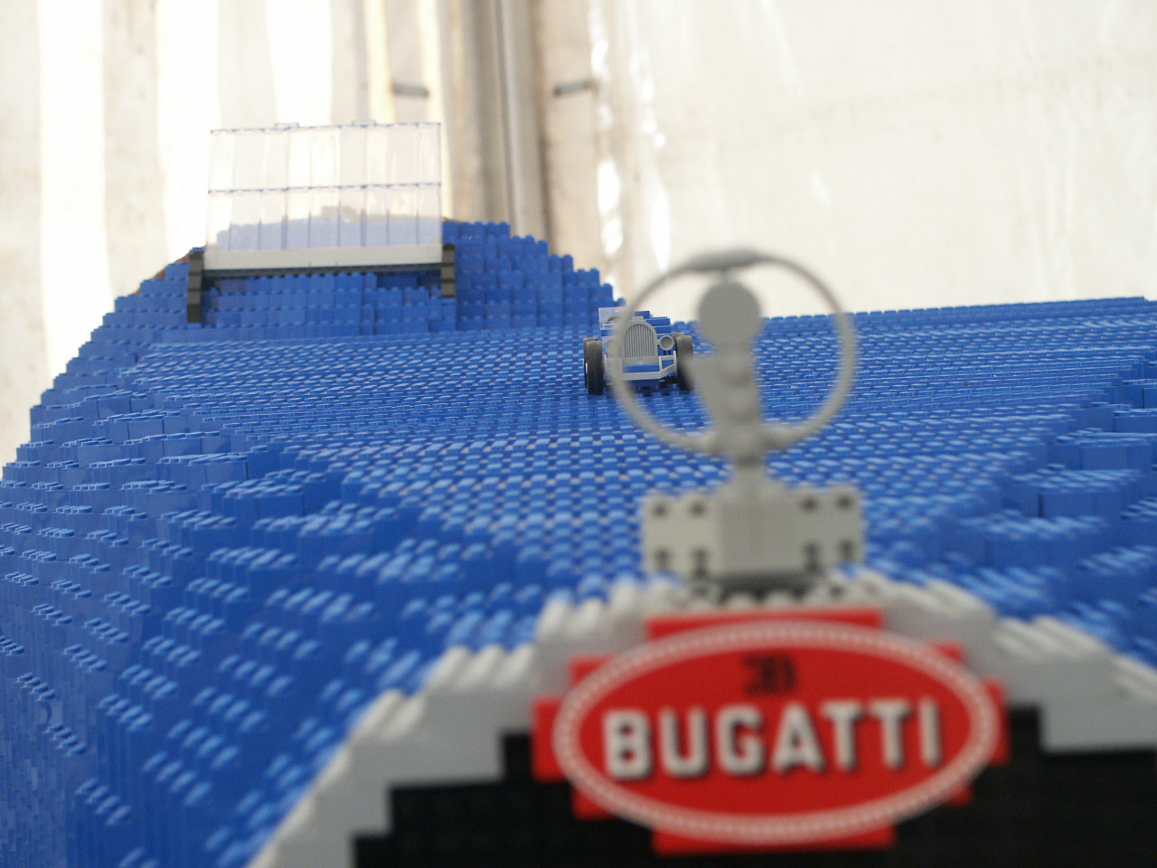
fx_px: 3342
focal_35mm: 100
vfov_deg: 14.8
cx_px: 578
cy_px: 434
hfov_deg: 19.6
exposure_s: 1/90
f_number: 3.5
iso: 200
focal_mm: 24.86
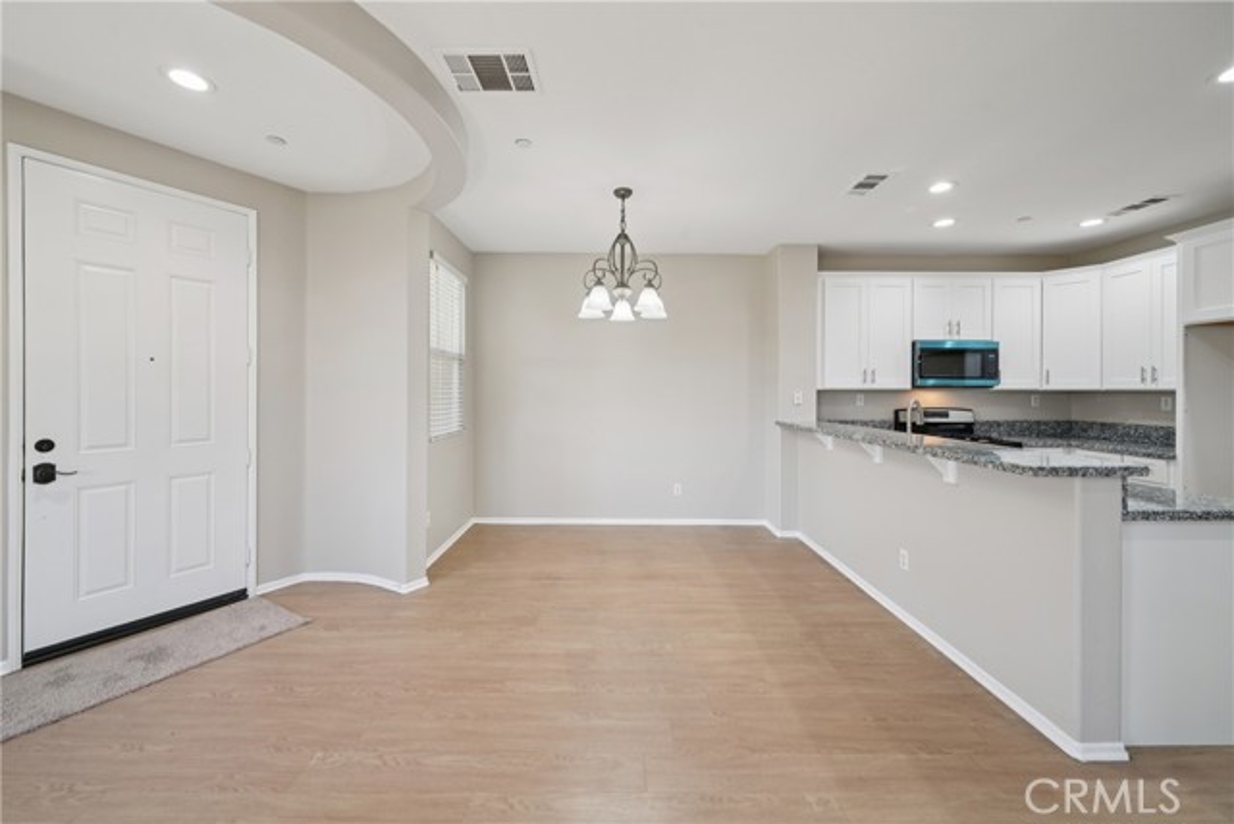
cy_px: 412
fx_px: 446
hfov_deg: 108.3
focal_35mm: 13
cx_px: 617
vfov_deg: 85.5
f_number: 8
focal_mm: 13
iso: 400
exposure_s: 1/25
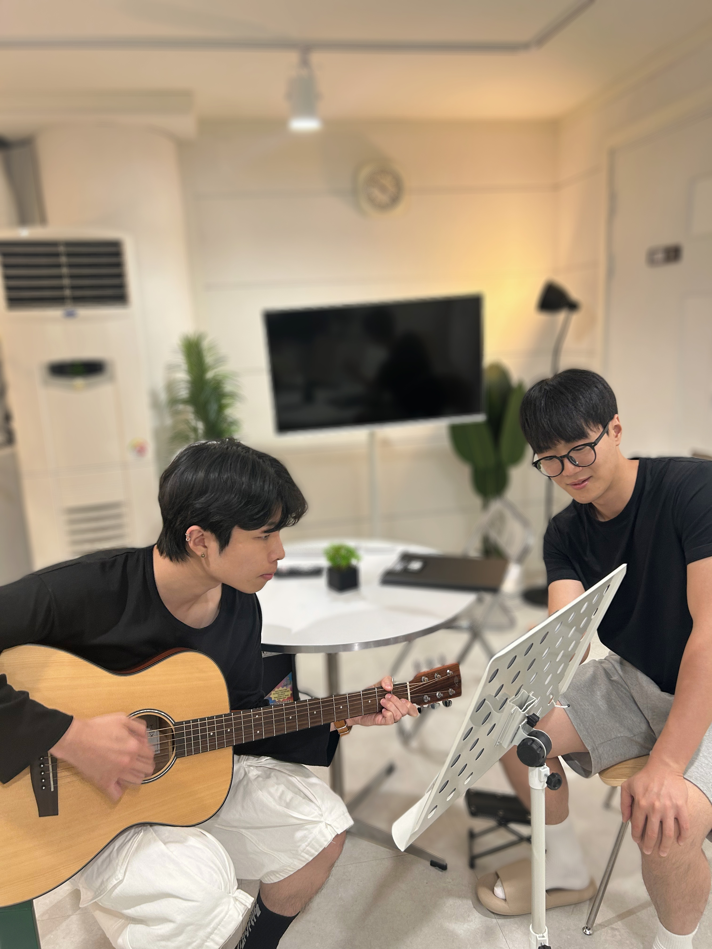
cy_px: 474
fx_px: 713
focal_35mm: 26
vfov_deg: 67.3
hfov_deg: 53.1
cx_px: 356
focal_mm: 5.7
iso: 80
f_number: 1.5
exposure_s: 1/60
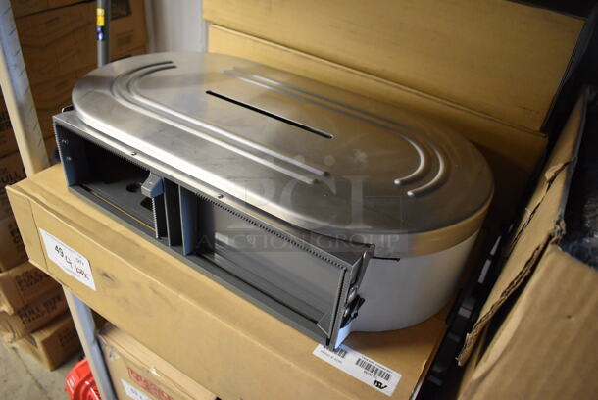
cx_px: 299
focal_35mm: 27
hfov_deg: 67.3
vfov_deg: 48.0
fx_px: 449
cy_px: 200
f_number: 3.5
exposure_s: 1/125
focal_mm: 18
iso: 4000
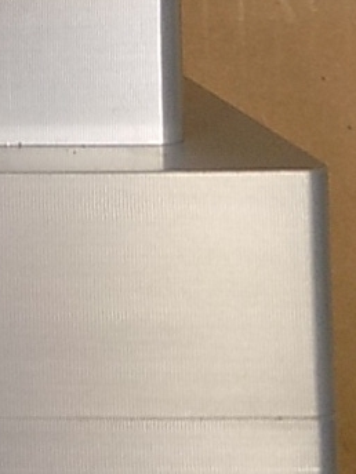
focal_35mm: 107
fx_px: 1467
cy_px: -383
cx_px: -269
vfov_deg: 15.7
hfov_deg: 12.7
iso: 100
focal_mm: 4
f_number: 3.1
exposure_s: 1/30
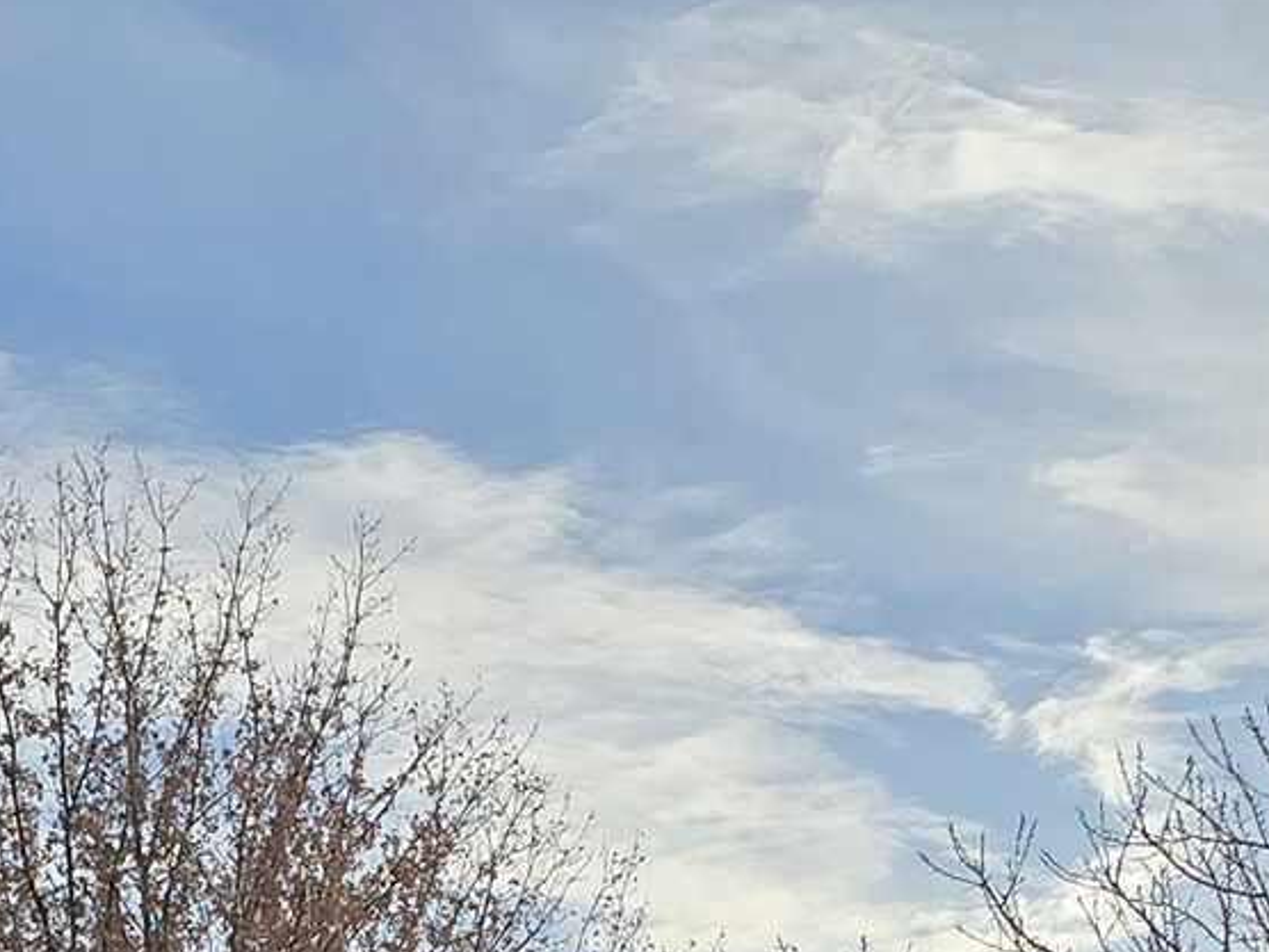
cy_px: 1559
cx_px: 162
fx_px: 4656
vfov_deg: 11.1
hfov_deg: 15.4
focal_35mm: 127
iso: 12
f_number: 1.7
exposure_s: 1/1677
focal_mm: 6.3
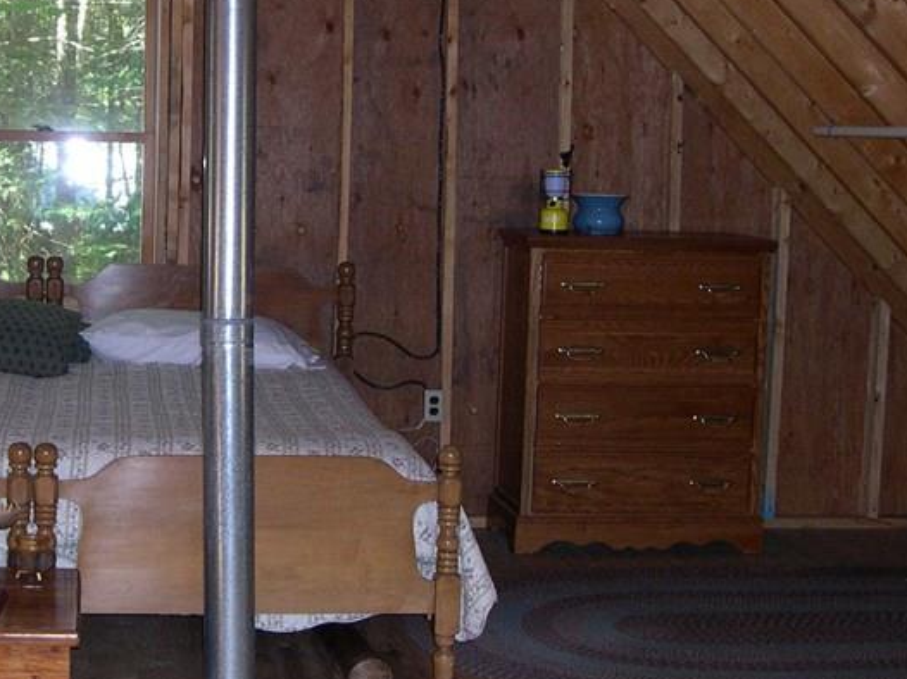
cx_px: 202
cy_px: 264
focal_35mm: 74
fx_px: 1938
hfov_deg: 25.9
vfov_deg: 19.9
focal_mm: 8
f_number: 2.8
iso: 315
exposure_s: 1/60
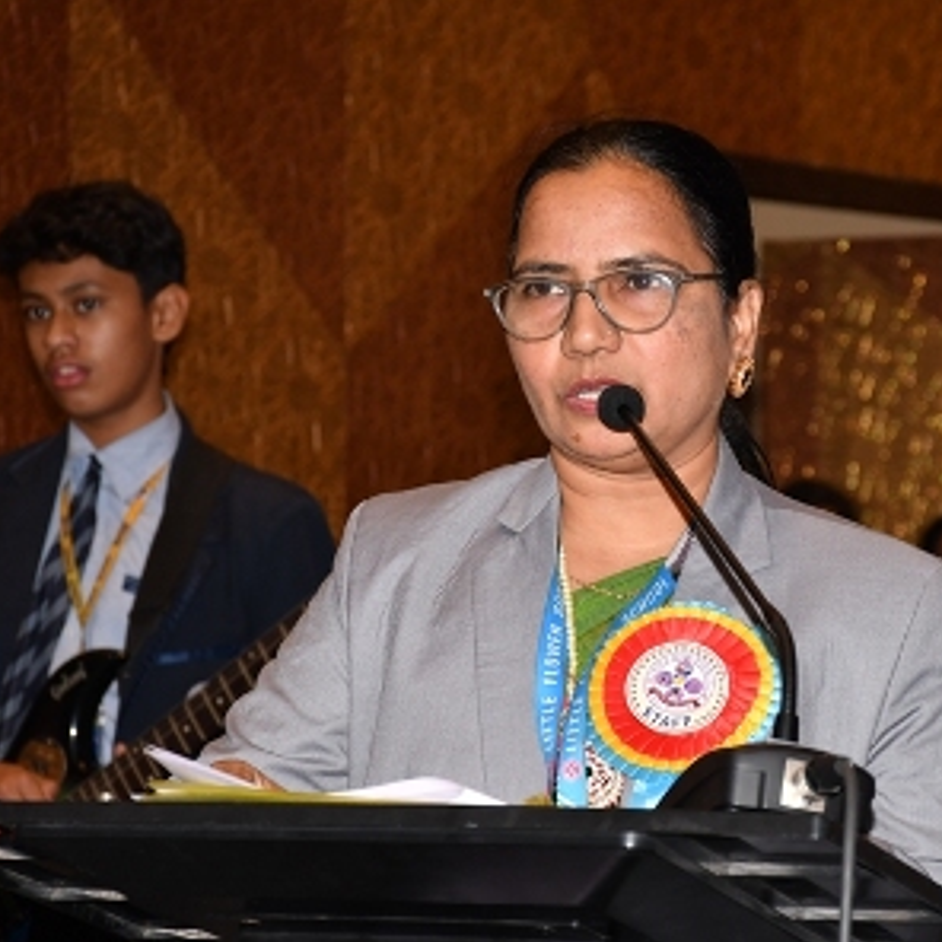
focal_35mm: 144
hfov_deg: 12.1
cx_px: 621
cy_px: 471
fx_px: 4433
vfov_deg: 12.1
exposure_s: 1/125
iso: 500
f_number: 6.3
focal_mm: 75
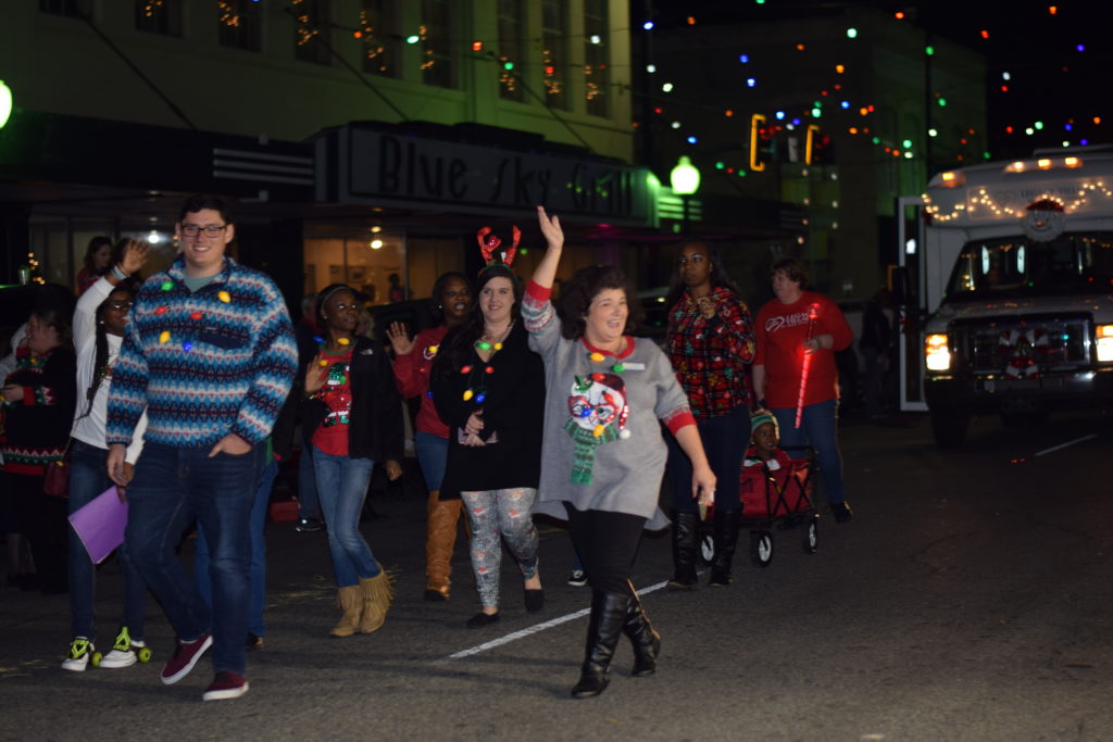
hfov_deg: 27.0
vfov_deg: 18.2
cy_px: 371
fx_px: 2319
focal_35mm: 75
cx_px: 556
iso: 100
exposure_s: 1/60
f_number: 1.8
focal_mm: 50
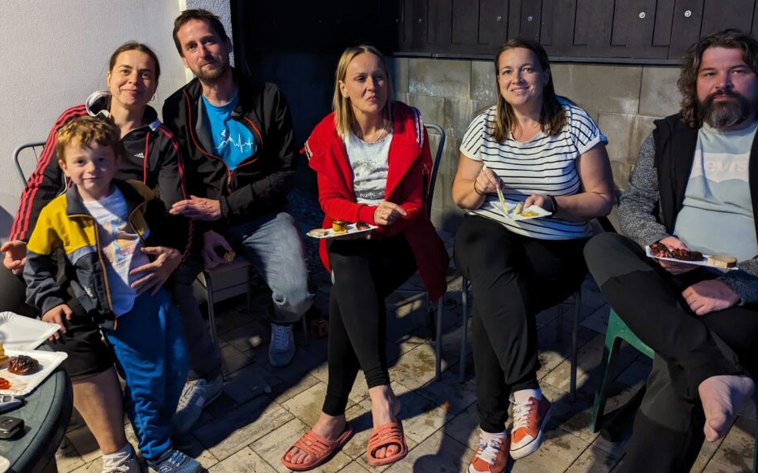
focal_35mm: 28
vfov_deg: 44.0
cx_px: 382
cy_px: 165
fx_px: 578
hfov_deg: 66.5
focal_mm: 6.81
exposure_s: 1/30.8
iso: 1048
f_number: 1.85
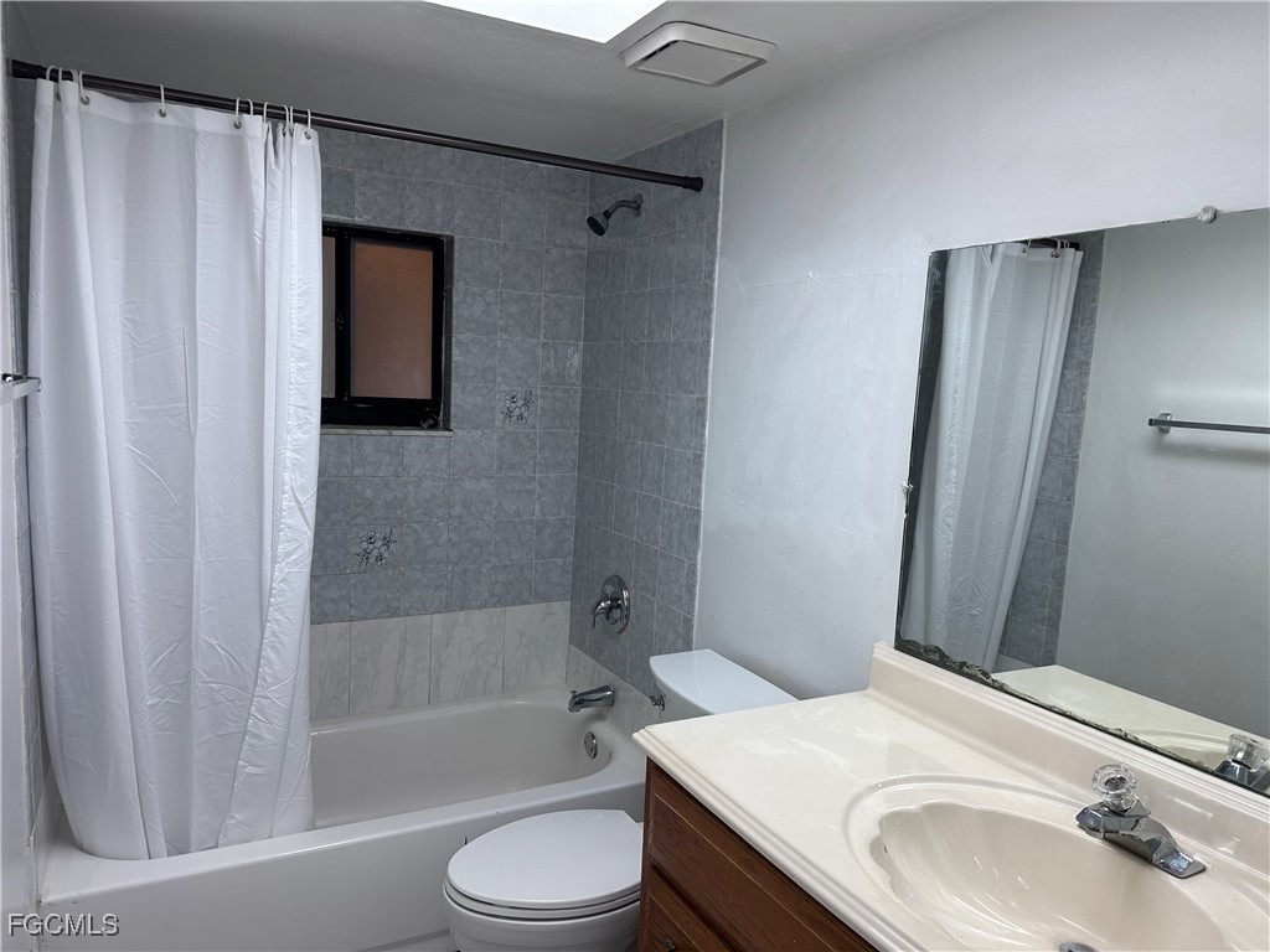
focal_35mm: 24
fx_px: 881
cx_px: 635
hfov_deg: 71.6
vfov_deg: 56.8
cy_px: 476
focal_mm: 6.86
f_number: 1.78
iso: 80
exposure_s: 1/120
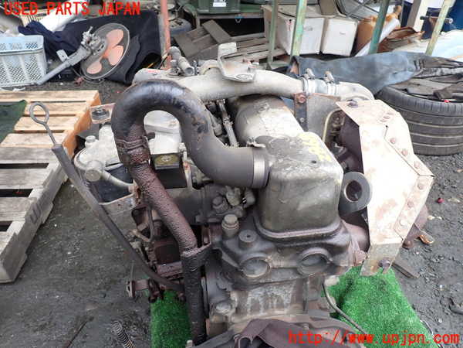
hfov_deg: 69.4
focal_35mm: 25
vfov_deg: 54.9
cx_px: 232
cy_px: 174
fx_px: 334
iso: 100
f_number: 2.8
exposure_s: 1/100
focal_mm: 4.5
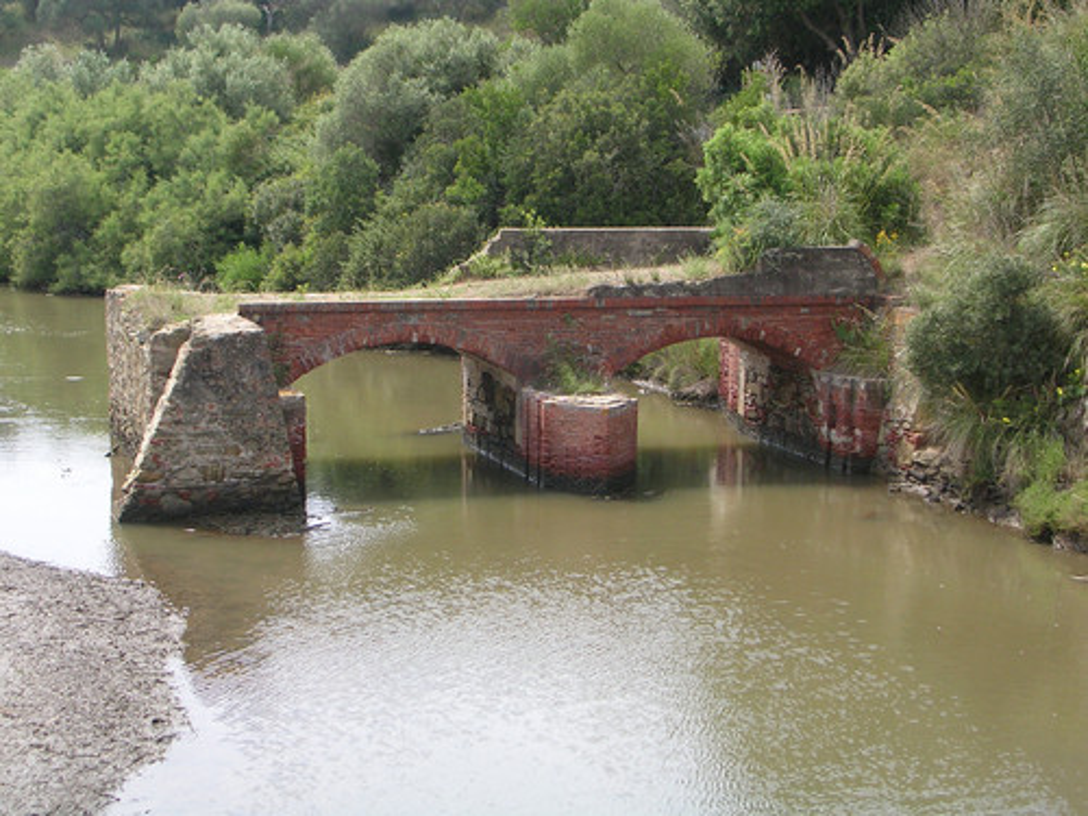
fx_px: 2106
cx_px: 544
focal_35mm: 67
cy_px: 408
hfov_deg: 29.0
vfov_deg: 21.9
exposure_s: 1/262
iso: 50
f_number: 3.6
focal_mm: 10.2
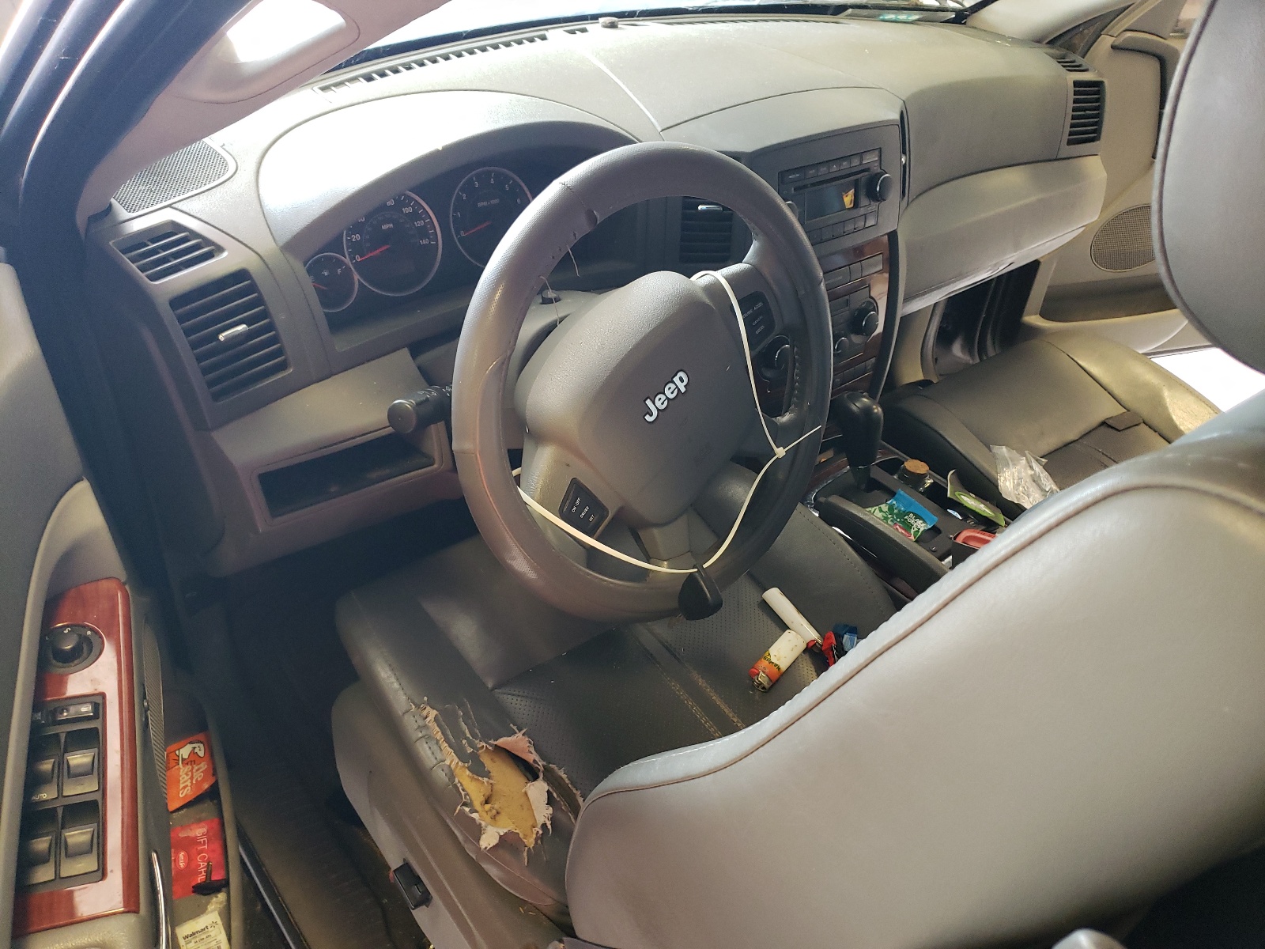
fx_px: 950
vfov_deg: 53.1
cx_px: 632
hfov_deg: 67.3
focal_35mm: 26
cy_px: 474
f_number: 1.5
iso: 187
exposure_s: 1/60.2
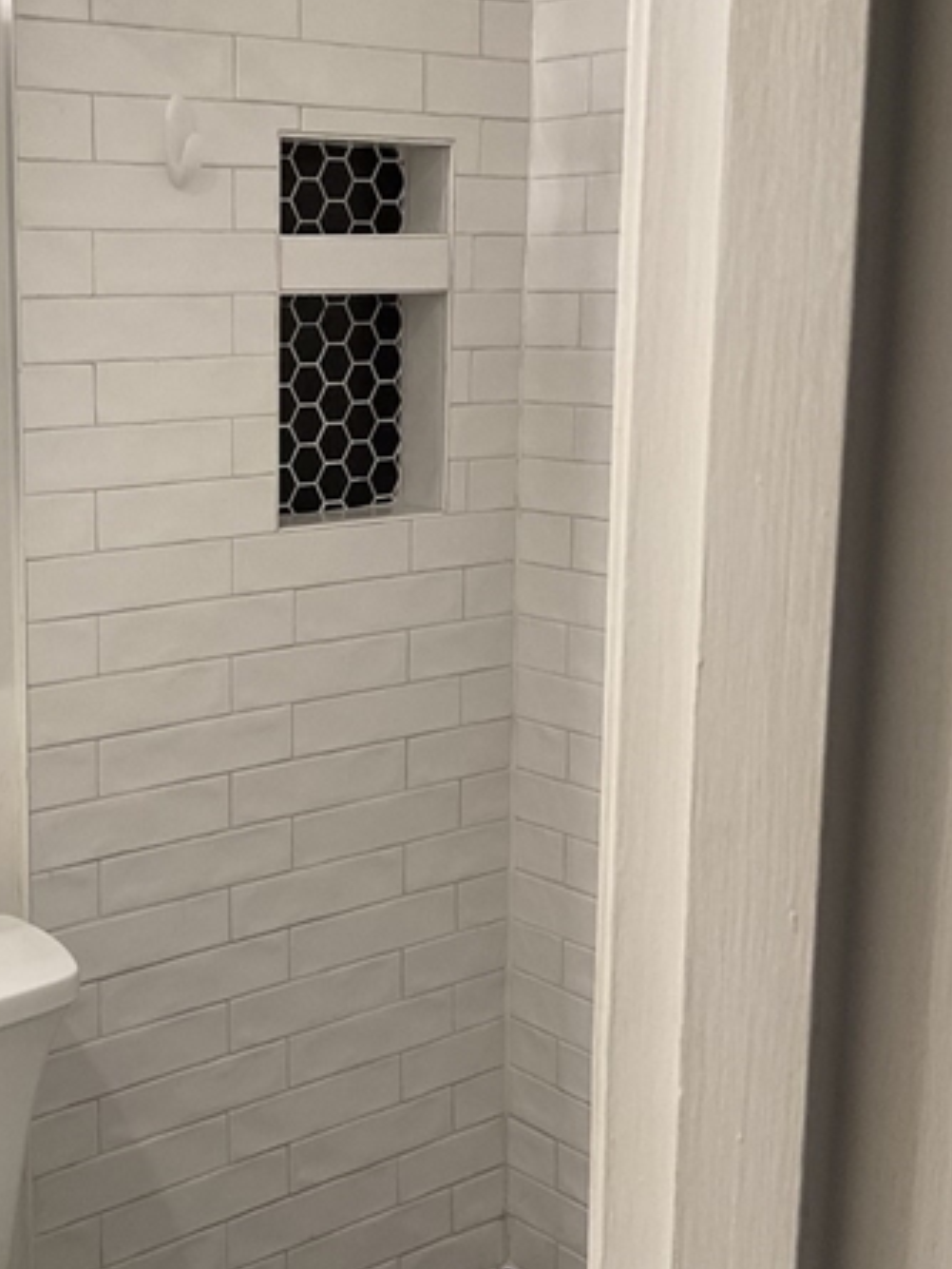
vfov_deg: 38.2
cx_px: 205
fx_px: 1833
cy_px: 613
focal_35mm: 50
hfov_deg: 28.6
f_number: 1.8
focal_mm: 3
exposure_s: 1/60
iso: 64
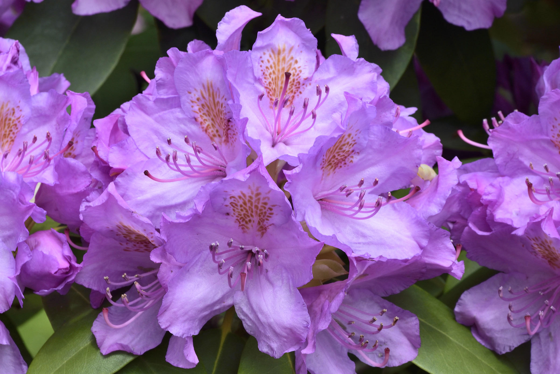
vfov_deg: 8.7
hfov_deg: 13.0
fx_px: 2450
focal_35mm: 158
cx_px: 280
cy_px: 187
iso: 500
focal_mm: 105
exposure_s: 1/125
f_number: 20
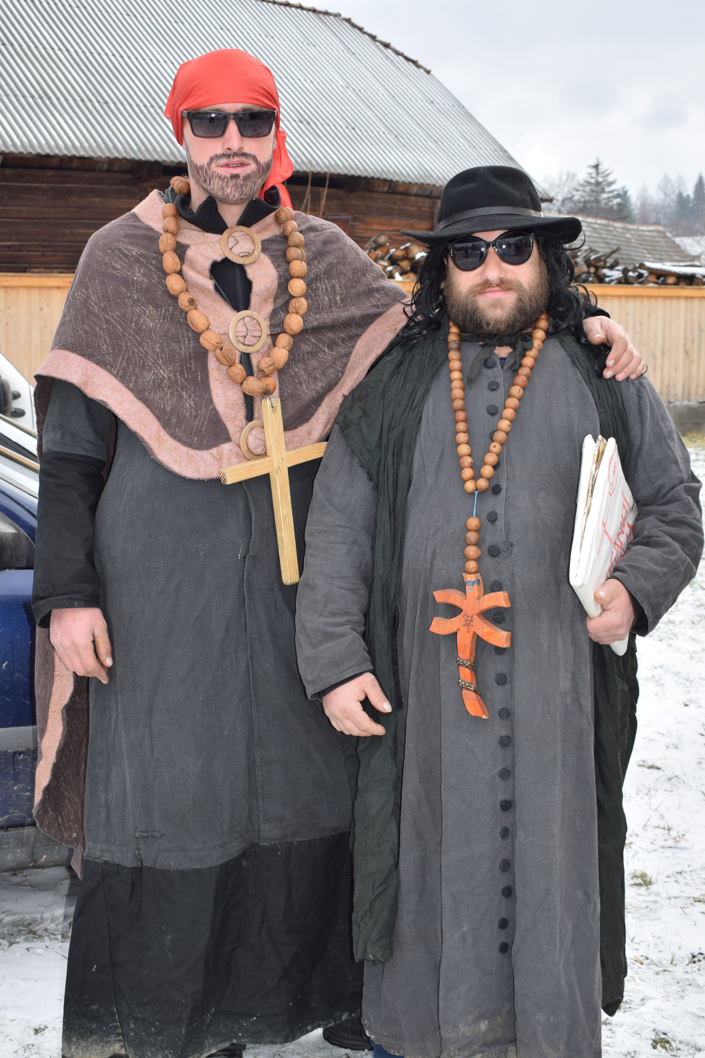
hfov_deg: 27.0
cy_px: 555
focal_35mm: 50
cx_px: 342
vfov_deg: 39.6
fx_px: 1469
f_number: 5.6
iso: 100
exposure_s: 1/125
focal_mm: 30
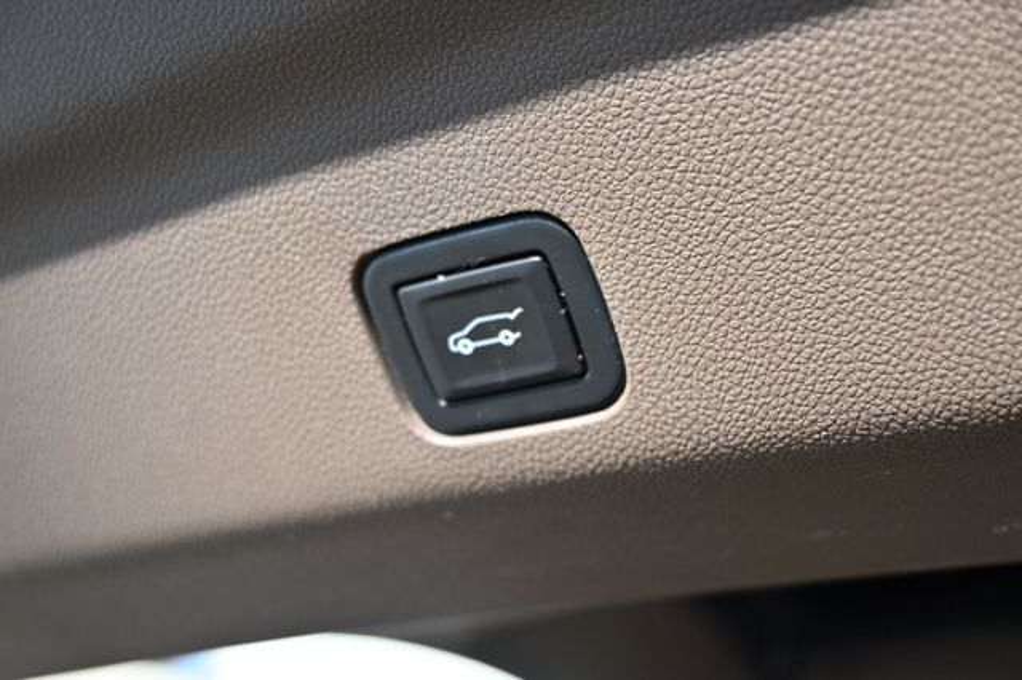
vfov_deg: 29.4
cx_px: 511
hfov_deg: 43.0
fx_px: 1298
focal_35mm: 46
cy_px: 340
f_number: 4.8
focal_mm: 30.5
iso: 250
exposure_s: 1/250
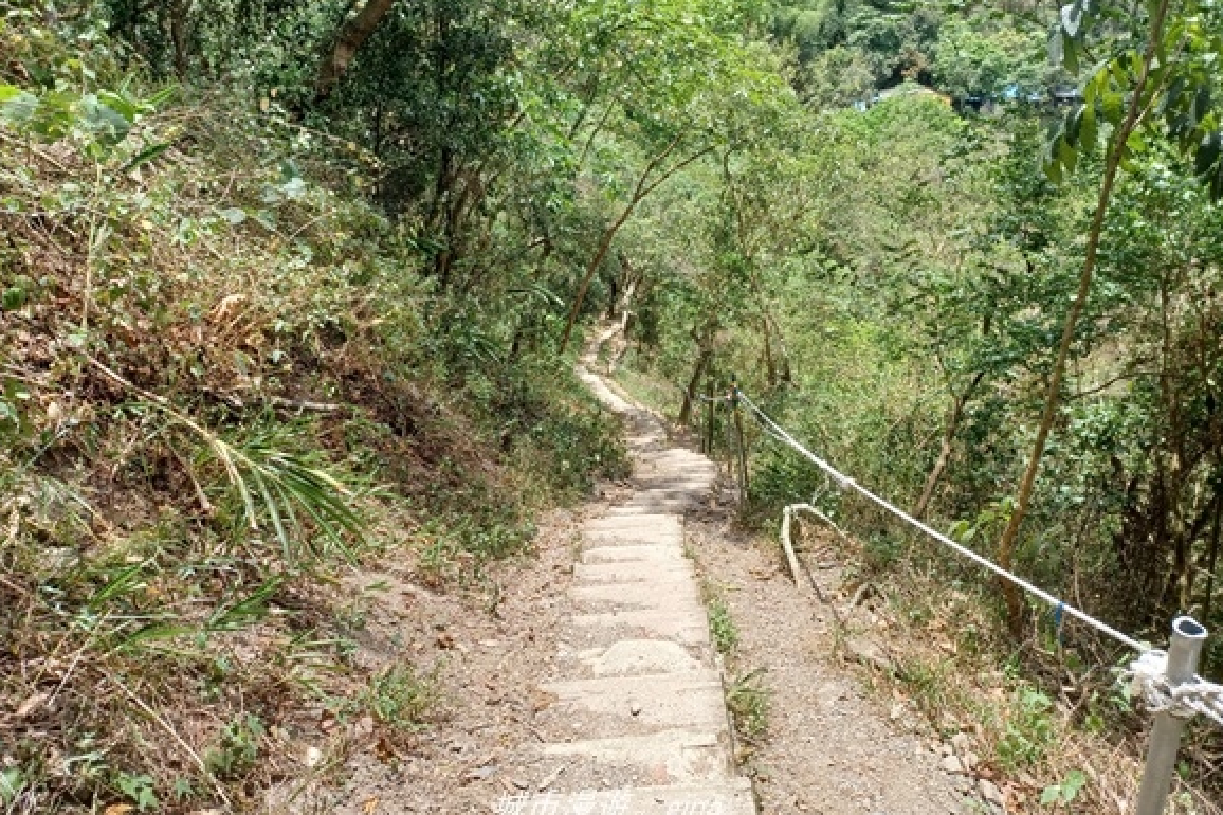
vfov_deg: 47.8
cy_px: 349
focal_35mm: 27
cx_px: 607
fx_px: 917
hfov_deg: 67.4
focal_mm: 4.6
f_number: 1.8
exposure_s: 1/226
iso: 32
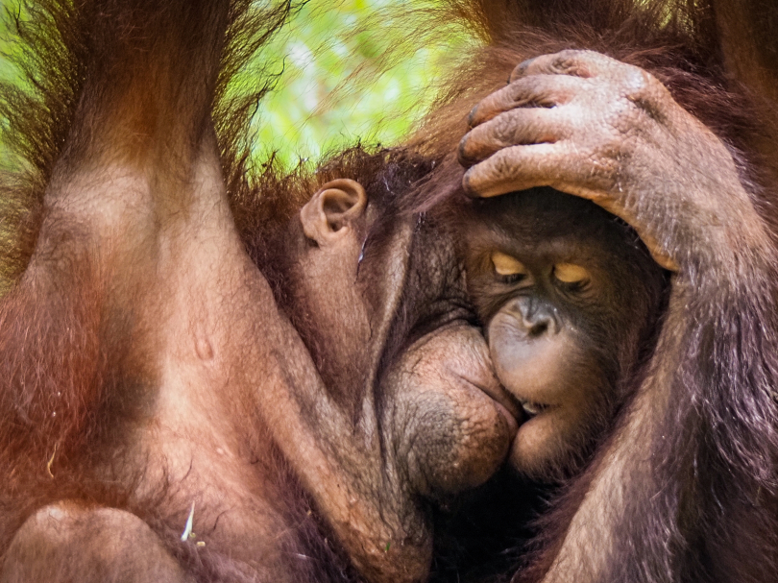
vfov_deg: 2.1
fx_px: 15571
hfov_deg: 2.9
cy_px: 353
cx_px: 477
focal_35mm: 693
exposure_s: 1/640
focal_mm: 280
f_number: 5.6
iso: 800
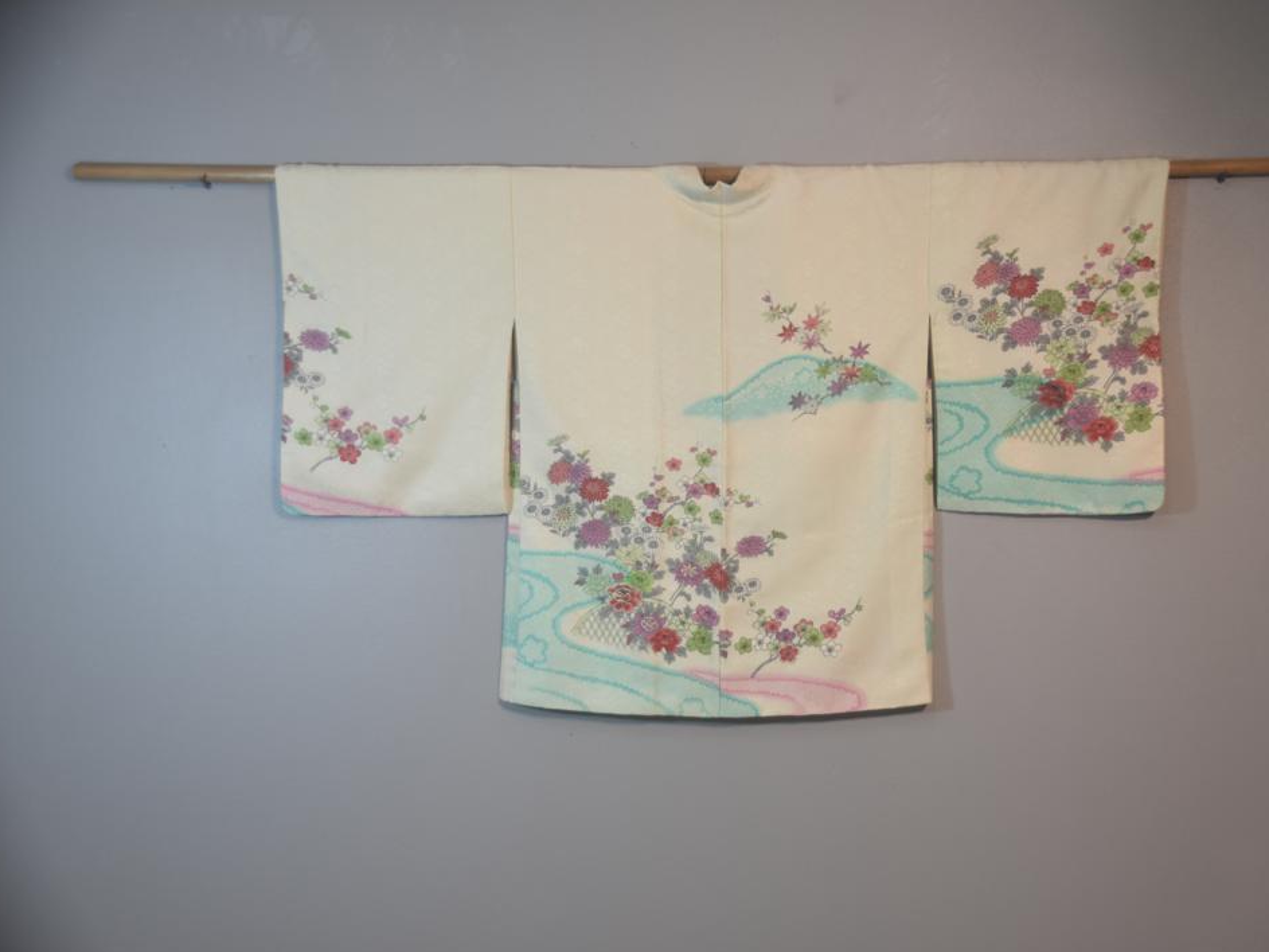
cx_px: 714
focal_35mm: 53
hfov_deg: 36.1
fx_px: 1943
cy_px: 475
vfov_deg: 27.5
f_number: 5
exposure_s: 1/100
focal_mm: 32
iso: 400
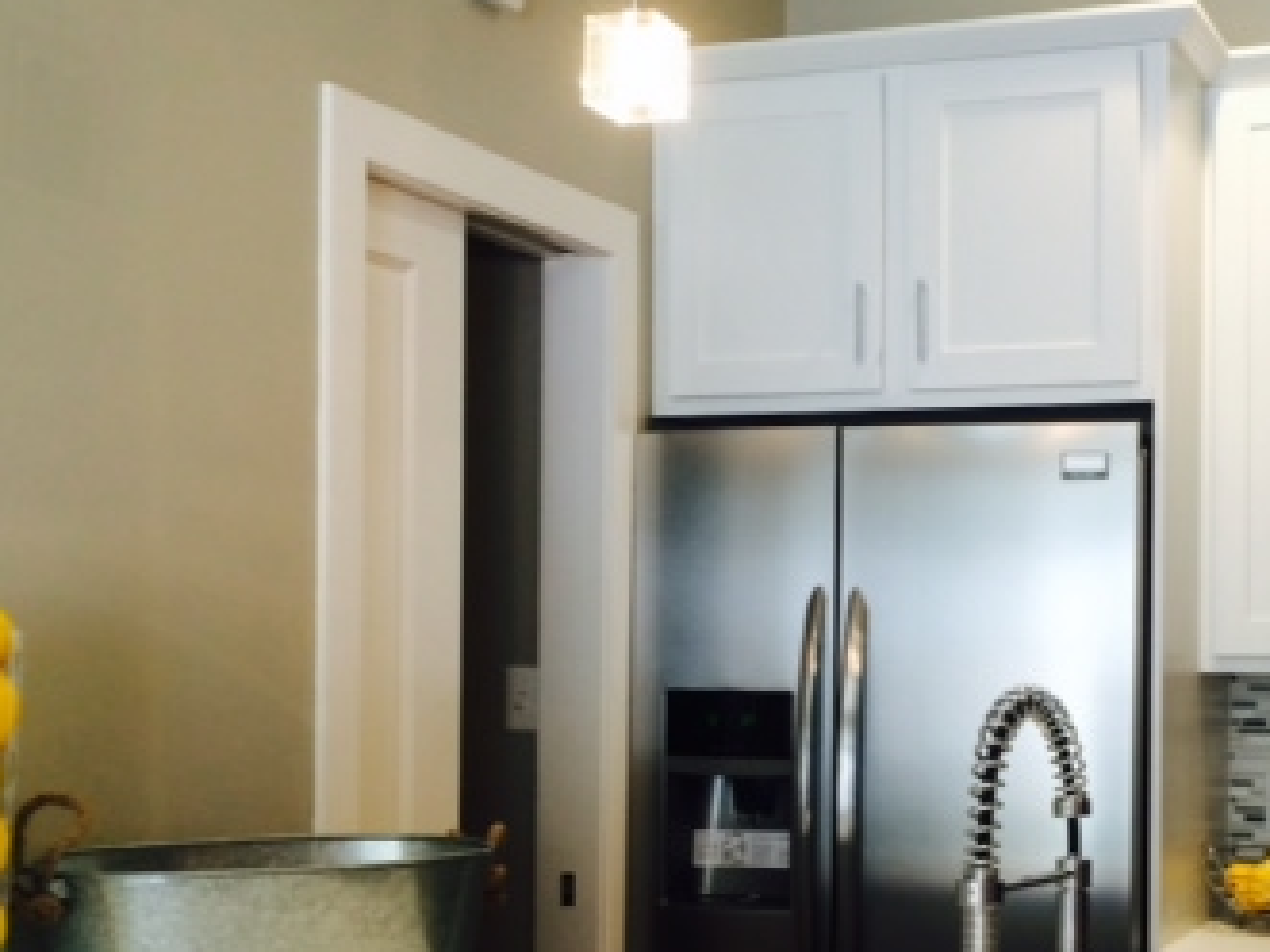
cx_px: 913
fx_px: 2127
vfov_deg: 25.0
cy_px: 664
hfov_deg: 32.8
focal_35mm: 58
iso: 80
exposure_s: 1/30
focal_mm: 4.12
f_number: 2.2
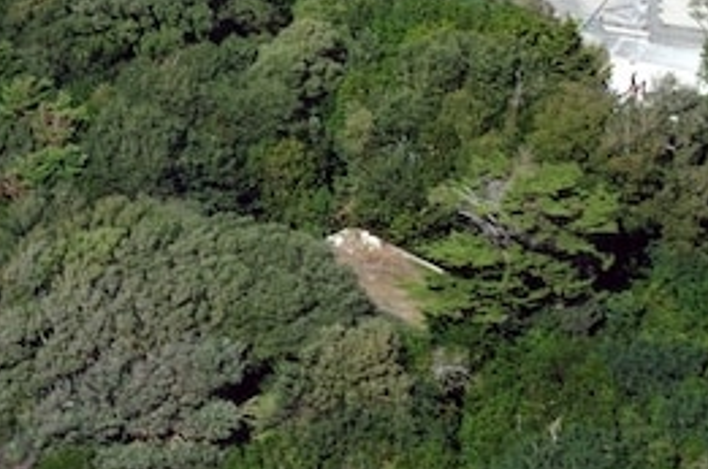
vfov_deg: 6.5
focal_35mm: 207
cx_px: 326
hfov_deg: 10.0
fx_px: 4063
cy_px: -216
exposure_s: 1/100
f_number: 9
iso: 200
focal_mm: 30
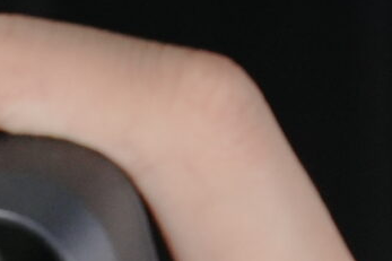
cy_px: 617
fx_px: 5627
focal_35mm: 517
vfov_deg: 2.6
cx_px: -548
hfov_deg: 3.9
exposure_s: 1/100
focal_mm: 70
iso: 800
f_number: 9
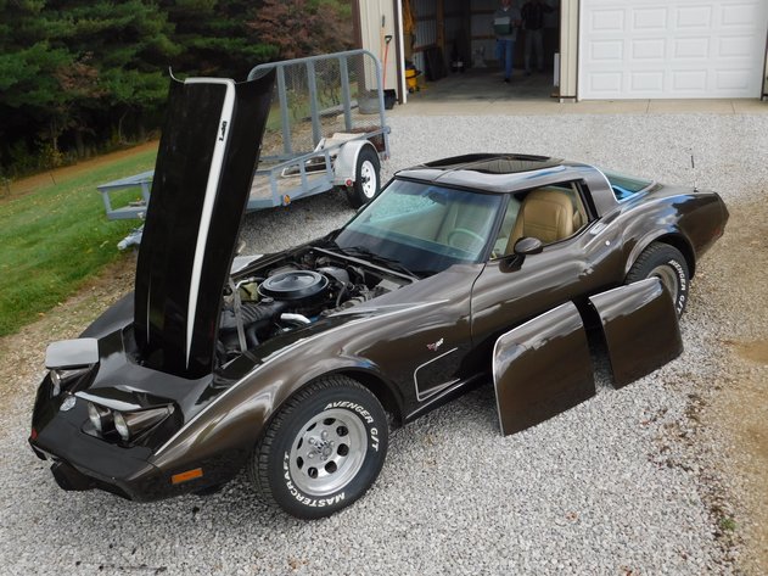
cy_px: 288
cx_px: 384
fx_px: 799
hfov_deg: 51.4
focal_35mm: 36
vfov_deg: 39.6
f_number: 3.5
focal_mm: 6.3
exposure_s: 1/400
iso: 125
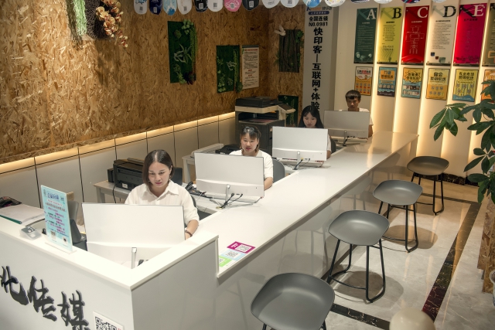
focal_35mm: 32
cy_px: 165
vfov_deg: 41.1
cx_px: 248
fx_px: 440
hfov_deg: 58.7
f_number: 5
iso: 400
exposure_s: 1/100
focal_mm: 32
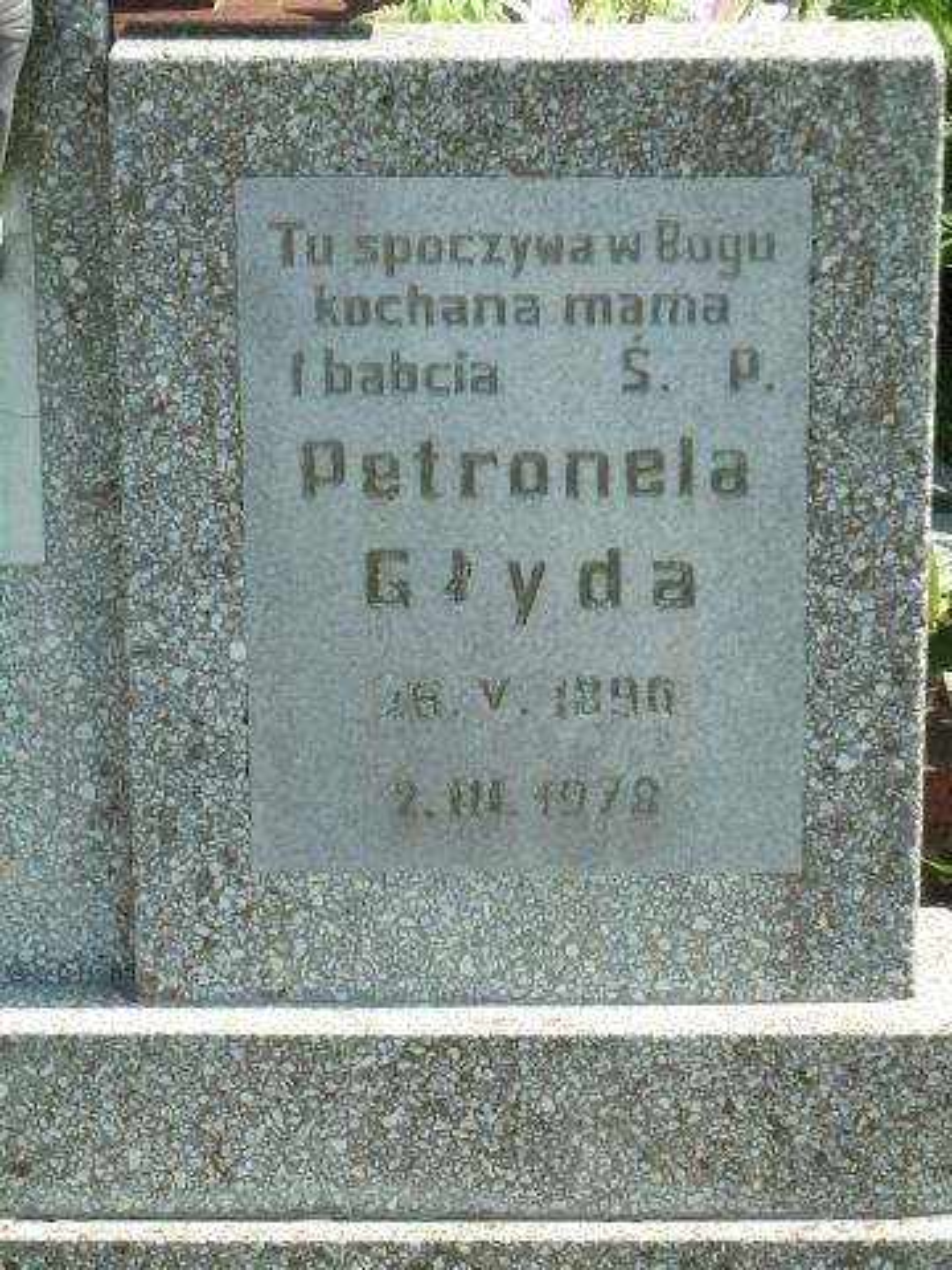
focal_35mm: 128
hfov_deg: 11.6
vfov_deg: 15.4
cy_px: 635
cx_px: 476
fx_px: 4694
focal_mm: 21
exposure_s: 1/200
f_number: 4.4
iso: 80
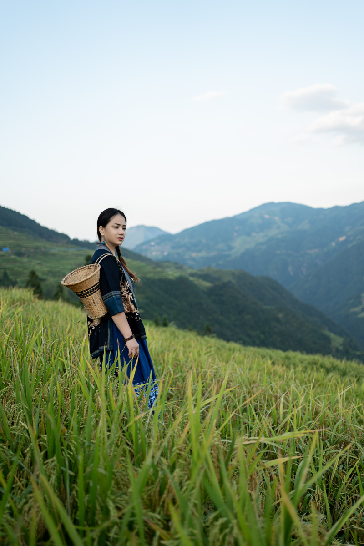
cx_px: 182
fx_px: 531
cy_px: 273
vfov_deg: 54.4
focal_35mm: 35
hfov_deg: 37.9
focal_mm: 35
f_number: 1.8
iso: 100
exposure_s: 1/320
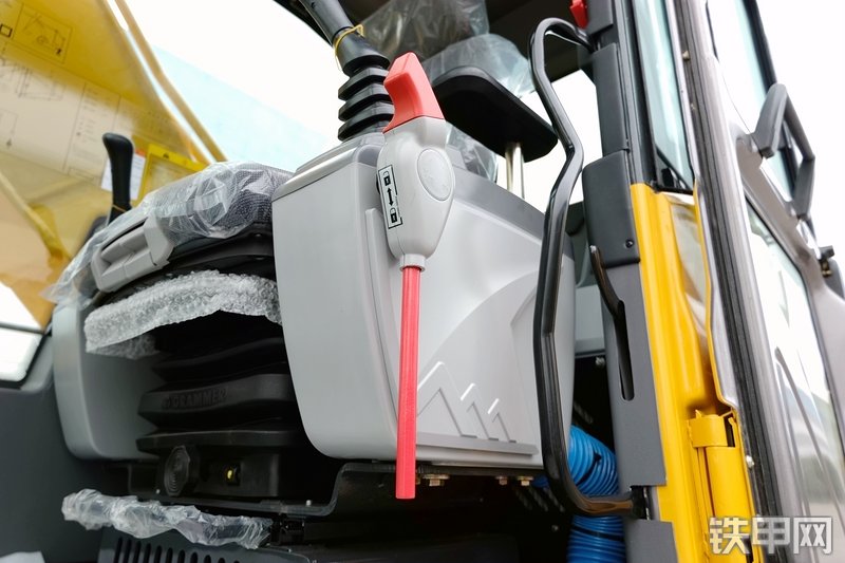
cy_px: 282
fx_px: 563
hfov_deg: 73.8
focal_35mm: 24
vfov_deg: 53.1
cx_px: 422
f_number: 3.5
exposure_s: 1/140
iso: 100
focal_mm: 16
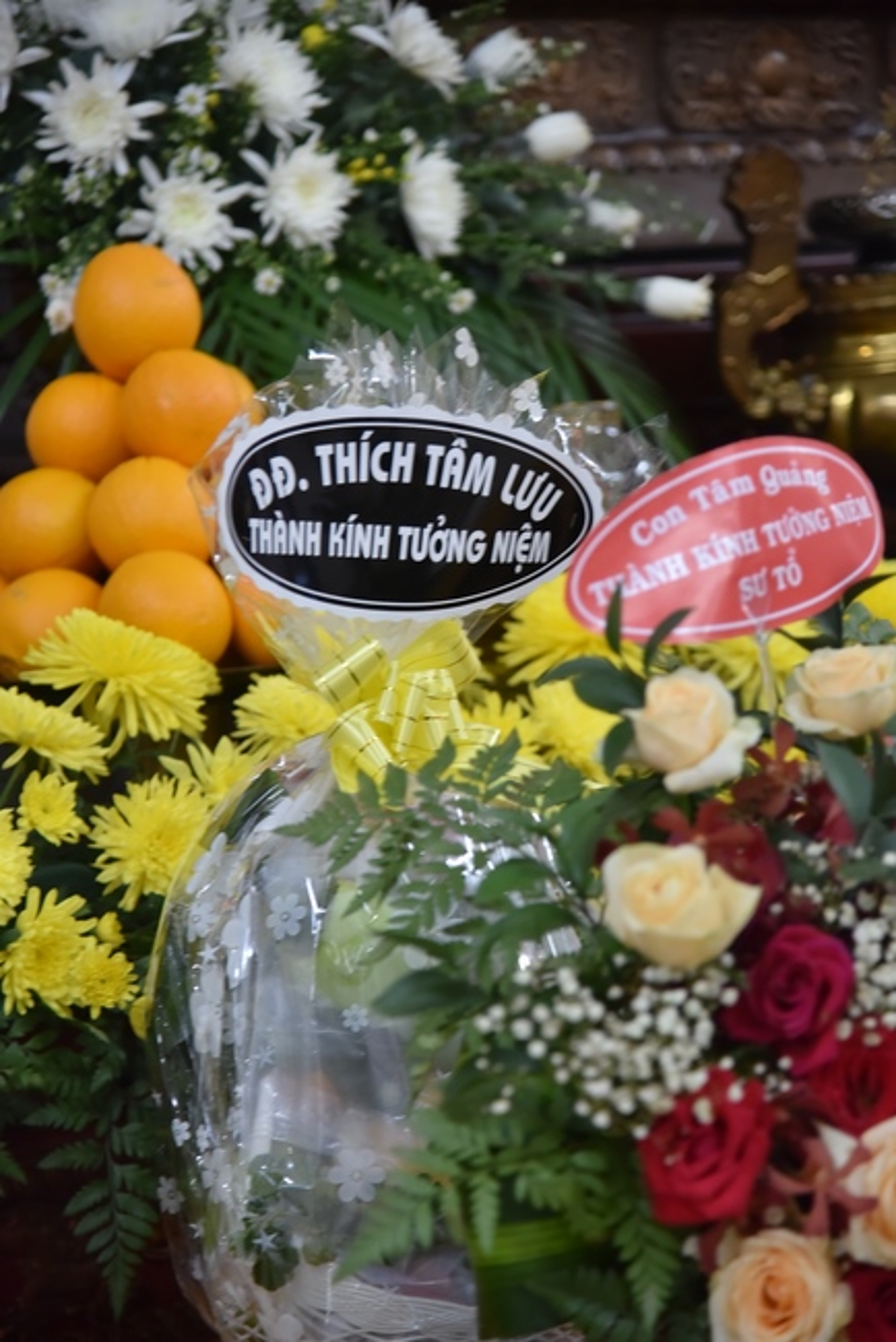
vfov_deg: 19.4
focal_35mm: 105
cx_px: 448
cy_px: 671
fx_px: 3916
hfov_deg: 13.1
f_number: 4
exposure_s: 1/60
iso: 1600
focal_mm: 105
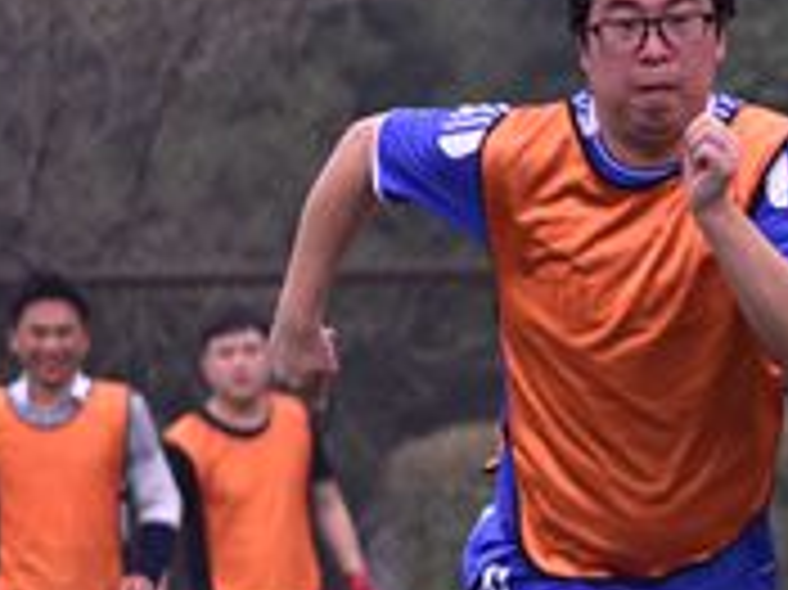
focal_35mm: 527
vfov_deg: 2.8
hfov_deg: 3.8
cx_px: 811
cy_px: 770
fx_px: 11988
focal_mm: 120
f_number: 4
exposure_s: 1/500
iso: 280
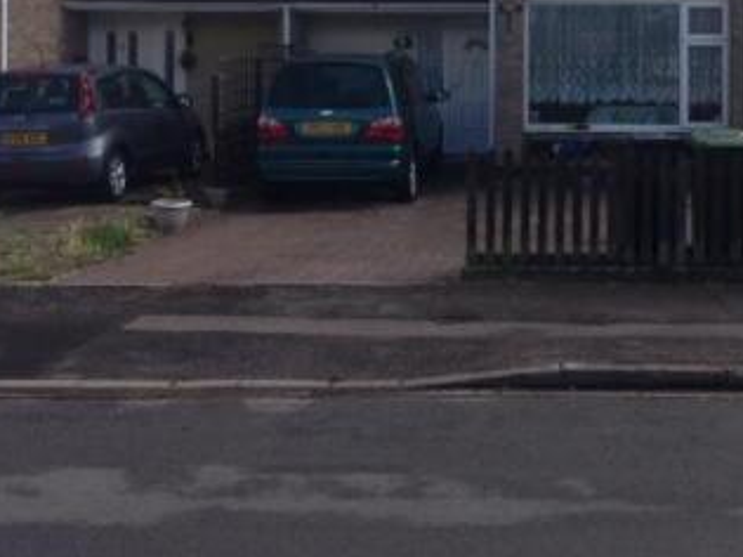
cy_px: 74
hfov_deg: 31.2
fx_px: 1309
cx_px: 548
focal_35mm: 61
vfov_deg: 23.5
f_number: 2.4
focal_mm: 4.13
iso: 50
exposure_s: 1/797
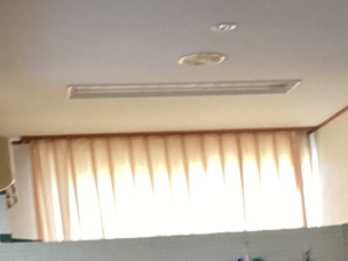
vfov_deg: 13.4
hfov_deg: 19.0
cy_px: 424
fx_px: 1025
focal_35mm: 102
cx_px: 301
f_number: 2.4
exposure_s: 1/33
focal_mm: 3.3
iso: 320
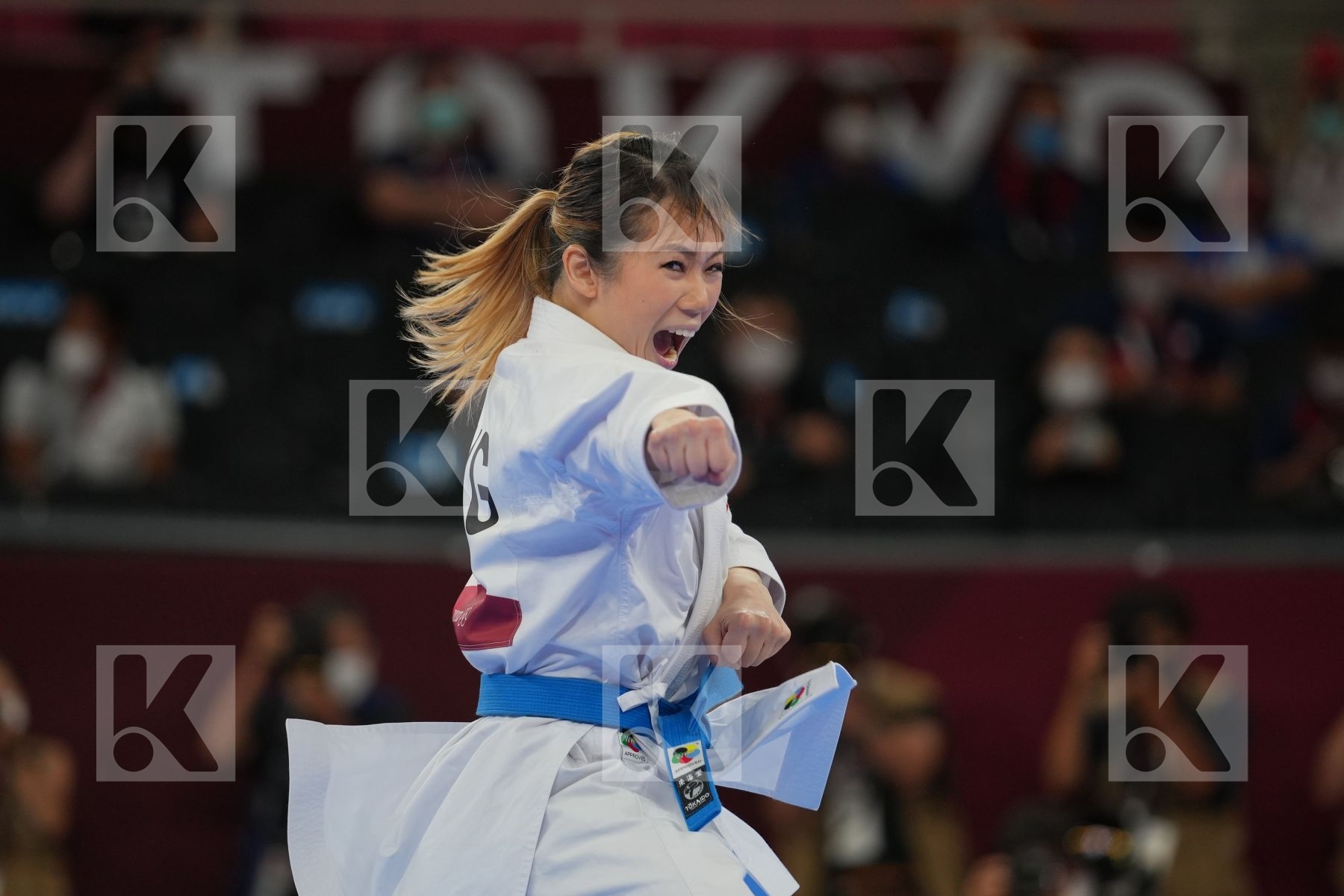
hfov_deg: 6.9
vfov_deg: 4.6
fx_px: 11199
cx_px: 672
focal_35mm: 300
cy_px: 448
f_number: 2.8
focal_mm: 200
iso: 500
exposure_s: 1/1000
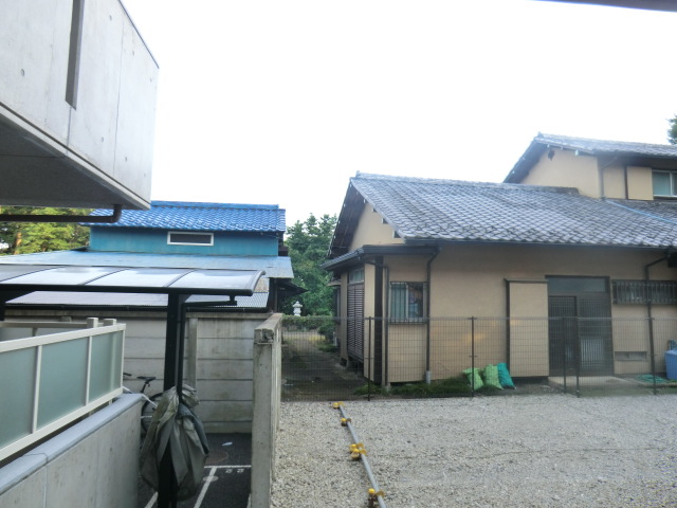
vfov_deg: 56.8
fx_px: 469
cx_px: 338
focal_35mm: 24
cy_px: 254
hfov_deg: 71.6
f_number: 3.2
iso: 80
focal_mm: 4.3
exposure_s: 1/80
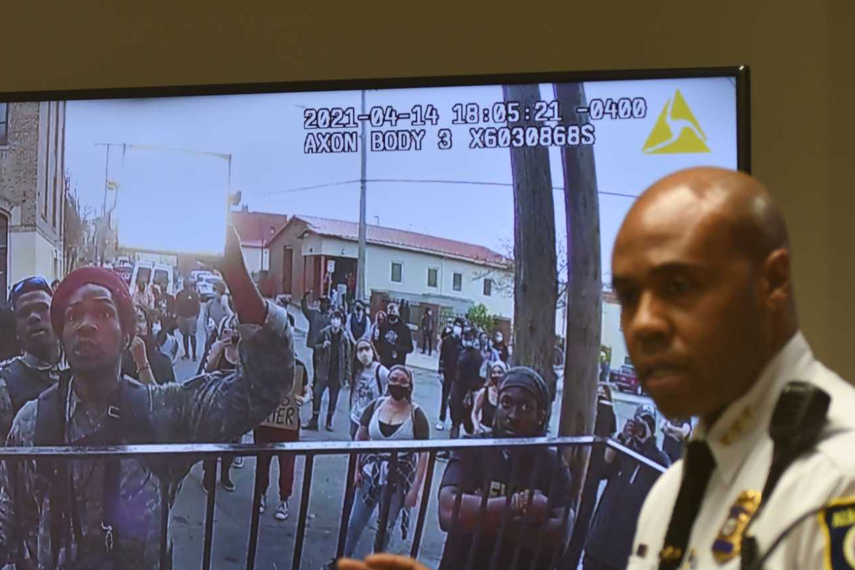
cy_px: 447
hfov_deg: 10.1
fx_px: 4840
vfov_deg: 6.7
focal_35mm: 204
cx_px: 282
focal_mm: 85
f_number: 2.8
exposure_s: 1/125
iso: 560
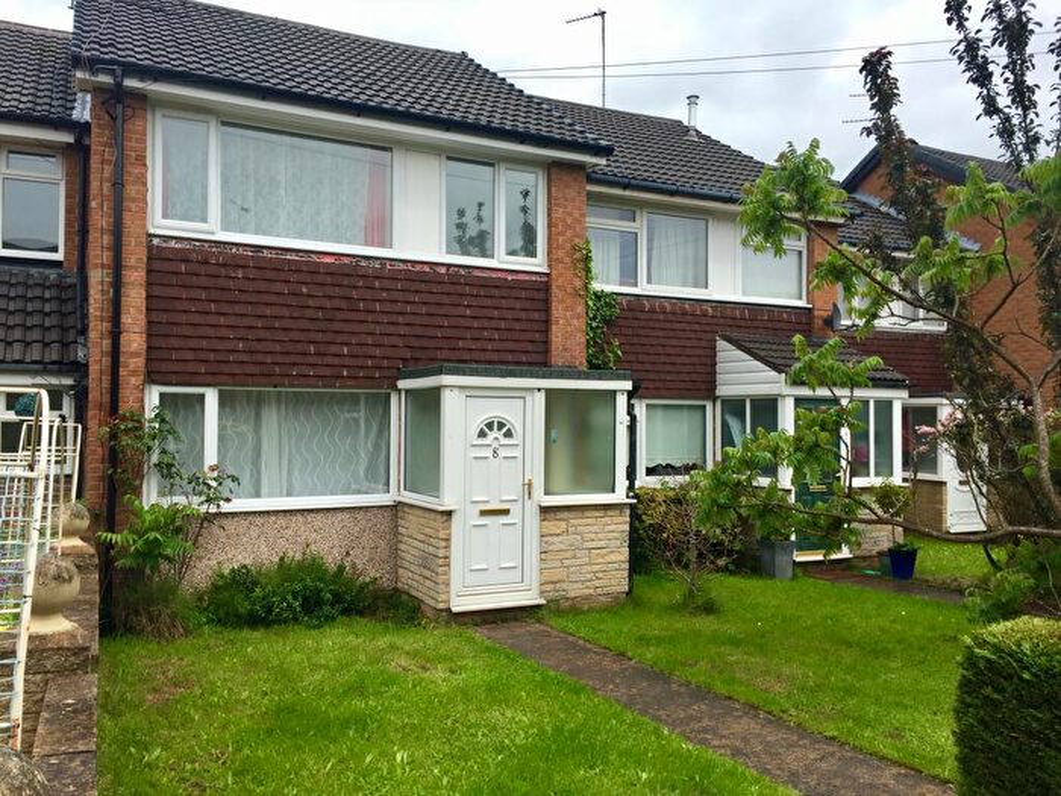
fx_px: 889
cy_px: 398
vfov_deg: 48.2
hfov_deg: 61.7
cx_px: 530
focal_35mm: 29
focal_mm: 4.15
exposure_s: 1/1068
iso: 32
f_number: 2.2
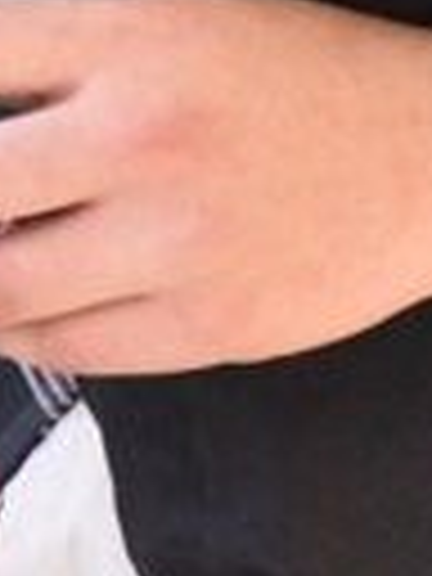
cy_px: -929
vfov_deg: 2.7
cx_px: -112
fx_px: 12130
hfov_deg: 2.0
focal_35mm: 729
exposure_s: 1/1250
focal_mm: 95
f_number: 10
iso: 6400
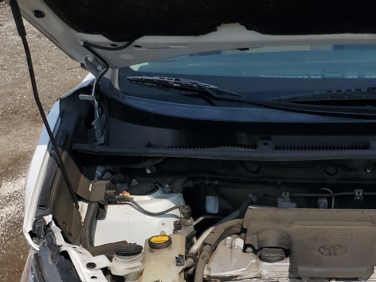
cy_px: 279
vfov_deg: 24.5
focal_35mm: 57
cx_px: 358
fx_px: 619
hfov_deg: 31.7
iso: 50
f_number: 1.5
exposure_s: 1/10000
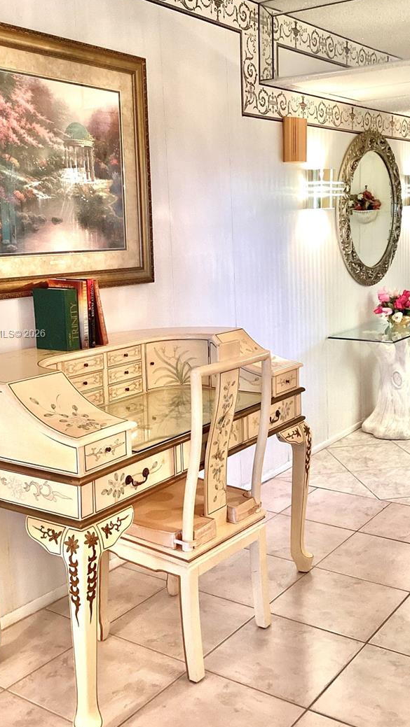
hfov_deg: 30.4
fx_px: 753
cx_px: 231
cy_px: 334
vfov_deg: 51.5
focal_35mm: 39
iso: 160
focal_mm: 3.3
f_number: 2.4
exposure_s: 1/60
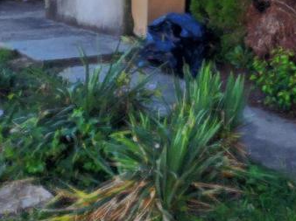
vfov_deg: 13.9
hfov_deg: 19.9
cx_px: 223
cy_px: -131
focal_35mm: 98
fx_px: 837
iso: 12
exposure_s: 1/403
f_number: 1.8
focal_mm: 6.4
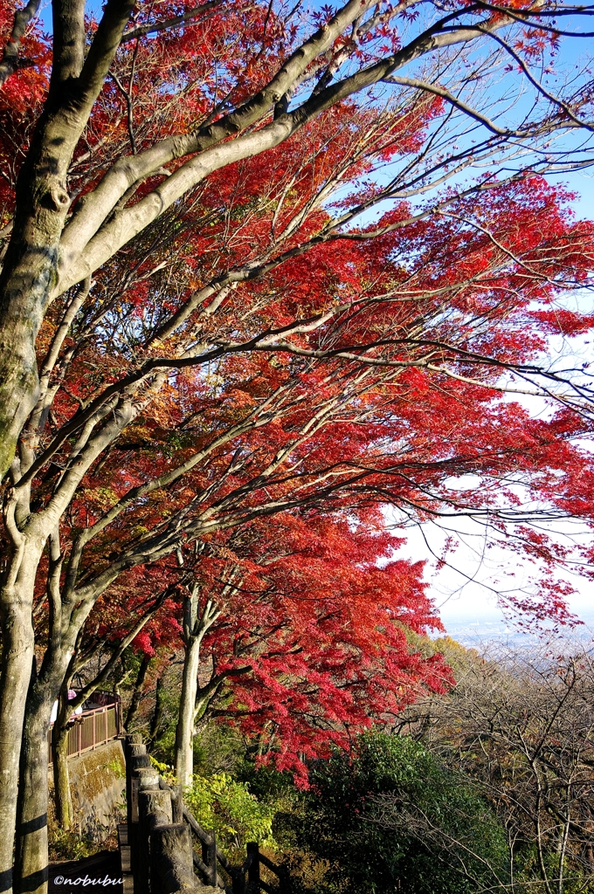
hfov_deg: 29.2
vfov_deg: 42.8
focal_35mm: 46
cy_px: 447
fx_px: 1142
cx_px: 297
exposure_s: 1/200
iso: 100
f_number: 5
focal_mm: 30.63
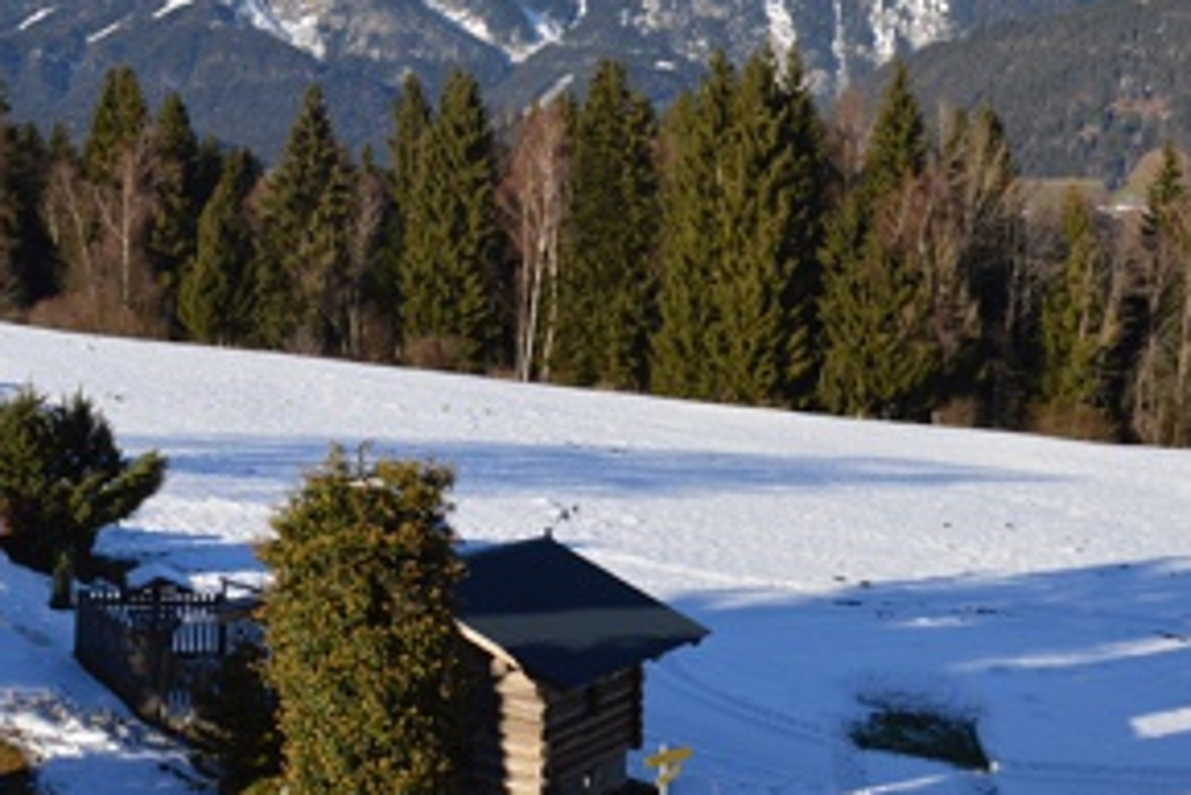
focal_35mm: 56
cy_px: 41
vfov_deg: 23.4
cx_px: 462
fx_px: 1854
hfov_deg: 35.5
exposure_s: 1/250
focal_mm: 18
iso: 100
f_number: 8
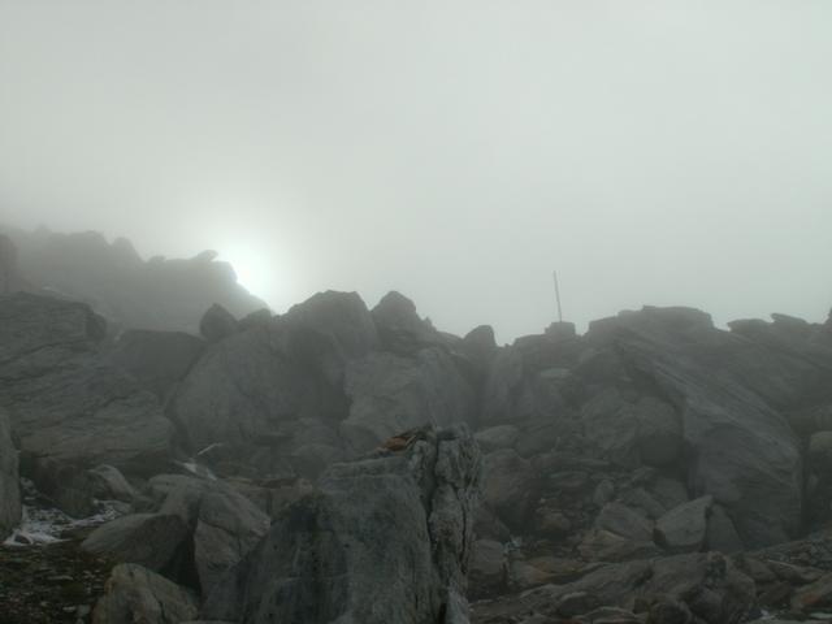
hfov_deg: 42.9
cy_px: 312
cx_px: 416
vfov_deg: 32.9
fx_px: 1058
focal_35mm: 44
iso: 50
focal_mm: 7.33
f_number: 8
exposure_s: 1/320
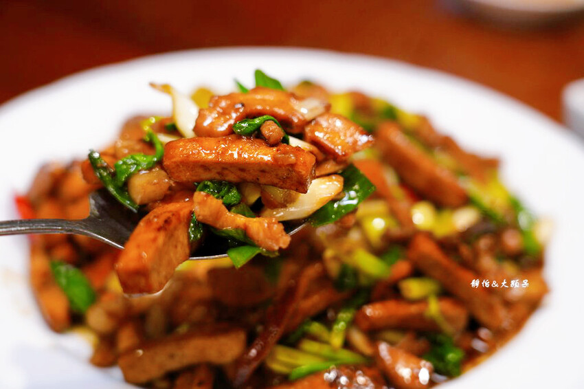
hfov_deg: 30.5
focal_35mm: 66
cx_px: 292
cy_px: 194
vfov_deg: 20.6
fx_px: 1070
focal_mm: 66
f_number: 4
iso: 2000
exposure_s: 1/80
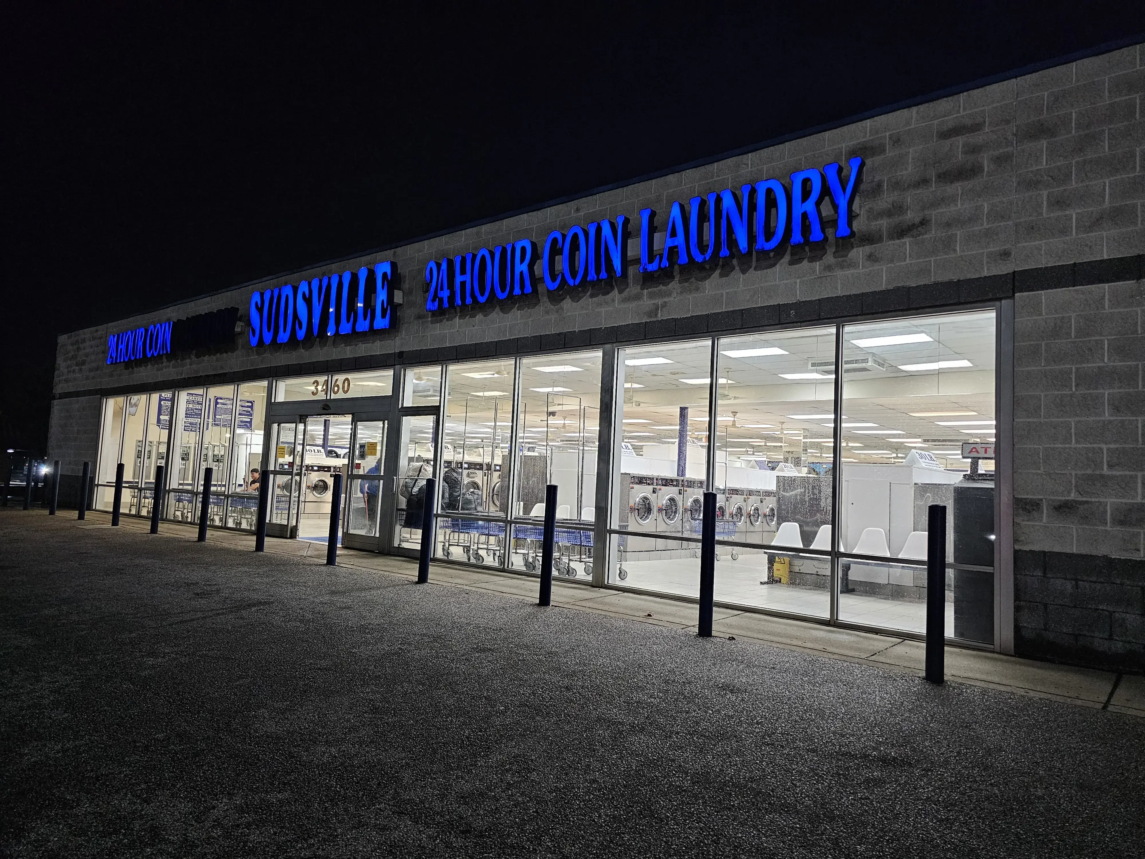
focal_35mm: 23
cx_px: 572
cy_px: 430
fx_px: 761
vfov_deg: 58.9
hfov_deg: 73.9
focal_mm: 6.3
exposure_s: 1/120
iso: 640
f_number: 1.7
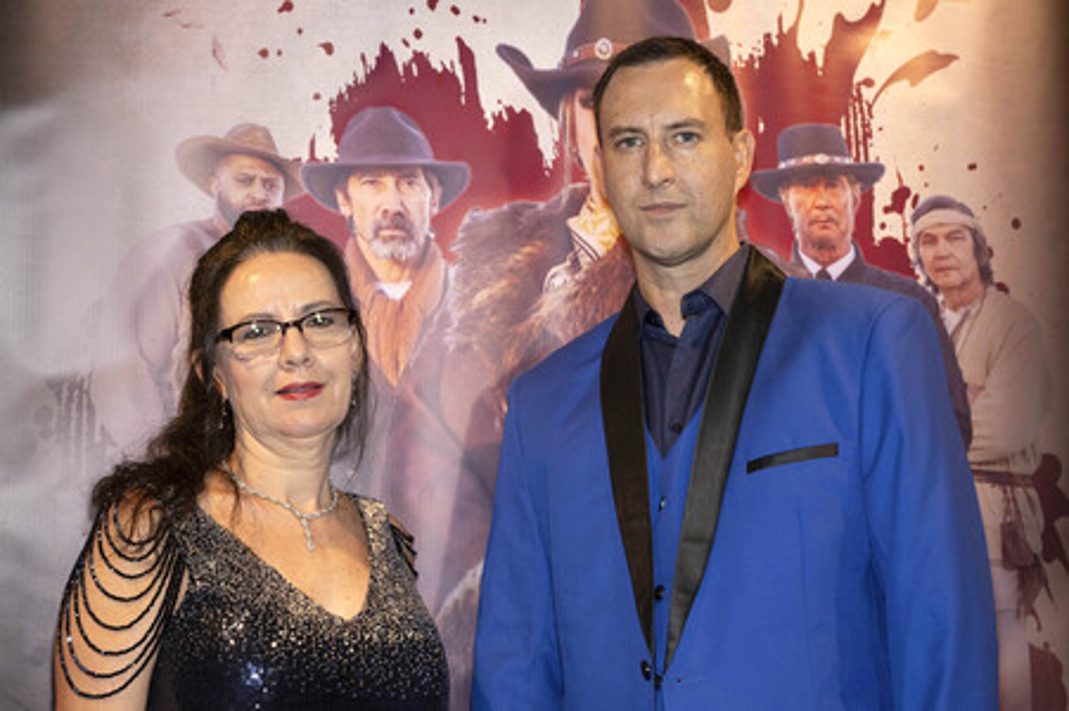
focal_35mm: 48
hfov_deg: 41.1
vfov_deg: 28.0
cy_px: 356
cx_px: 534
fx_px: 1424
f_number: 5
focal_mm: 48
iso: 800
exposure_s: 1/200
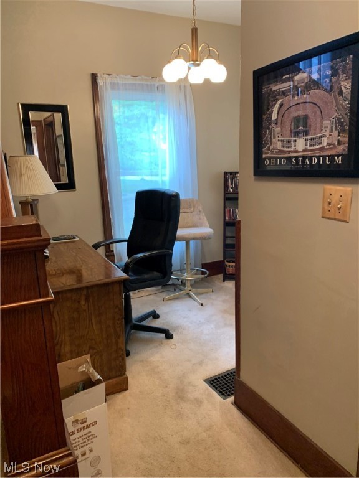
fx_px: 360
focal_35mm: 26
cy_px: 239
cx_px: 180
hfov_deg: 53.1
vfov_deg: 67.3
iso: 200
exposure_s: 1/60
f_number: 1.8
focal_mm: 4.25
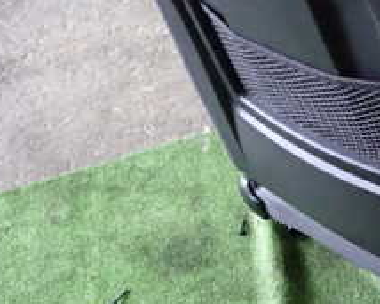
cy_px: 41
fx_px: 922
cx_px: 392
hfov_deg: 22.3
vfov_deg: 18.4
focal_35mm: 82
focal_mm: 5.4
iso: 800
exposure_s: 1/25
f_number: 2.3
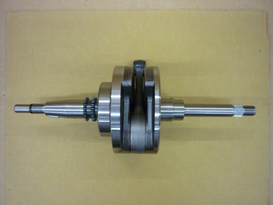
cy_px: 102
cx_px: 136
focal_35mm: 33
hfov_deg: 55.4
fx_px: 260
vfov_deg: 42.9
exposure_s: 1/20
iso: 400
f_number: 2.8
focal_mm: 5.5
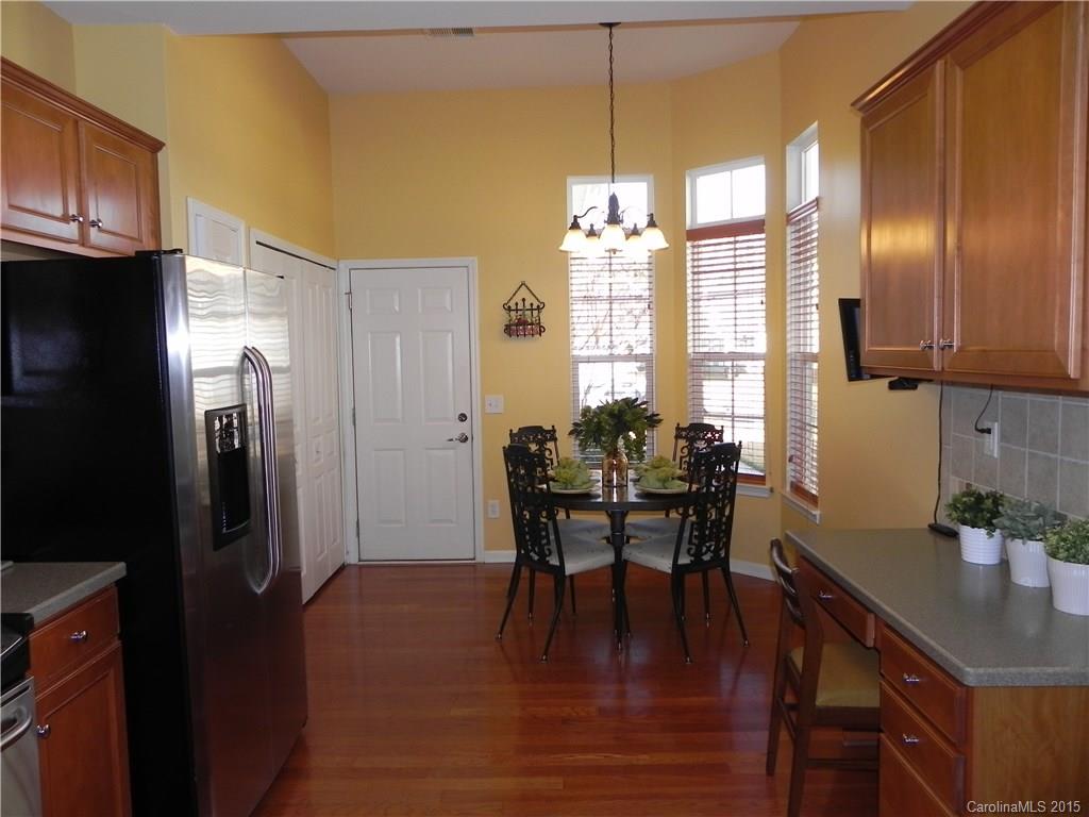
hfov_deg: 67.3
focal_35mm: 26
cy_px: 408
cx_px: 544
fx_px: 818
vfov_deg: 53.1
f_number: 3.2
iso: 160
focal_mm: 4.6
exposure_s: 1/84.5
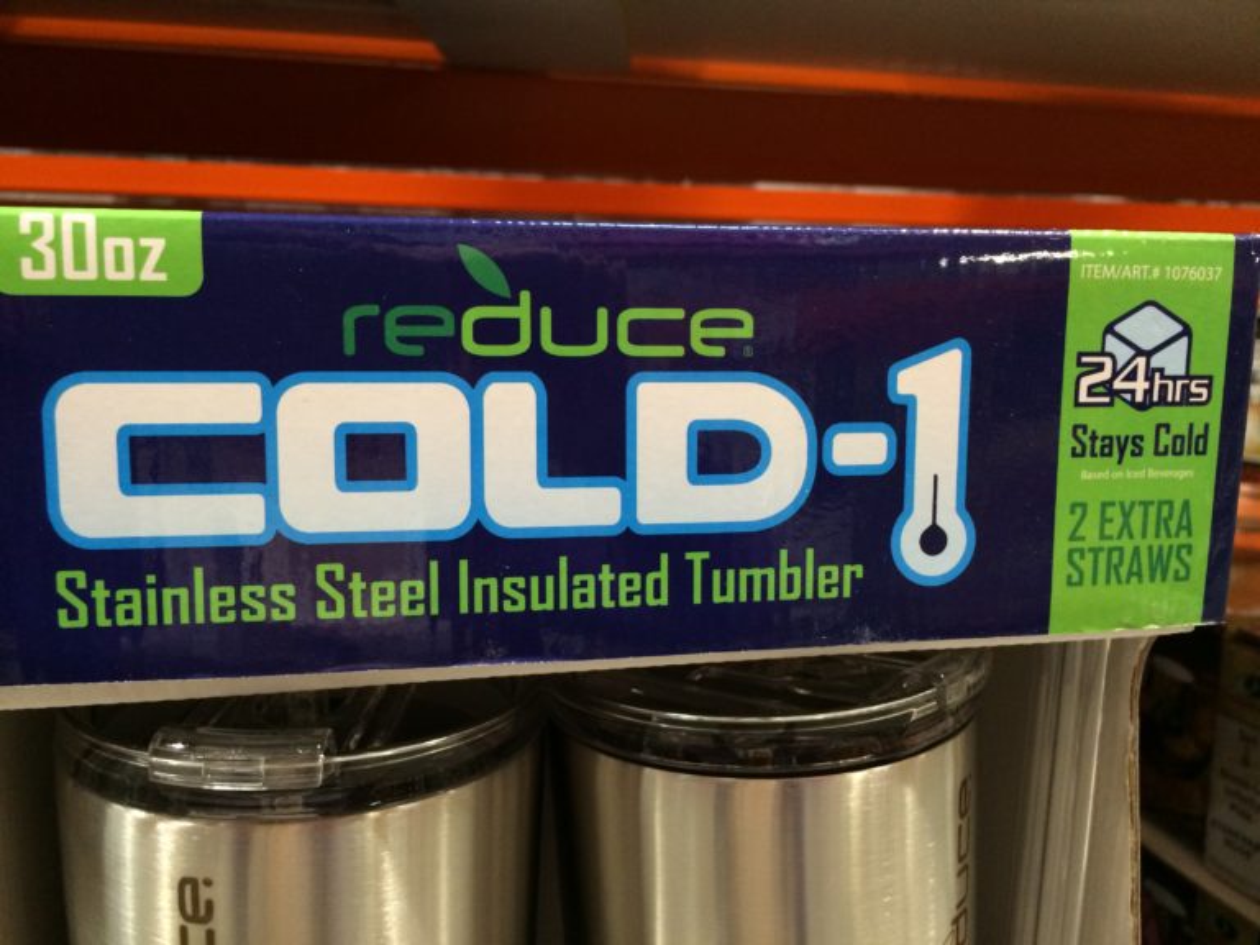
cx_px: 630
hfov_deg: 61.7
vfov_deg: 48.2
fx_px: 1056
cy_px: 472
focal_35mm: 29
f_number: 2.2
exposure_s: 1/30
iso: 250
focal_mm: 4.15
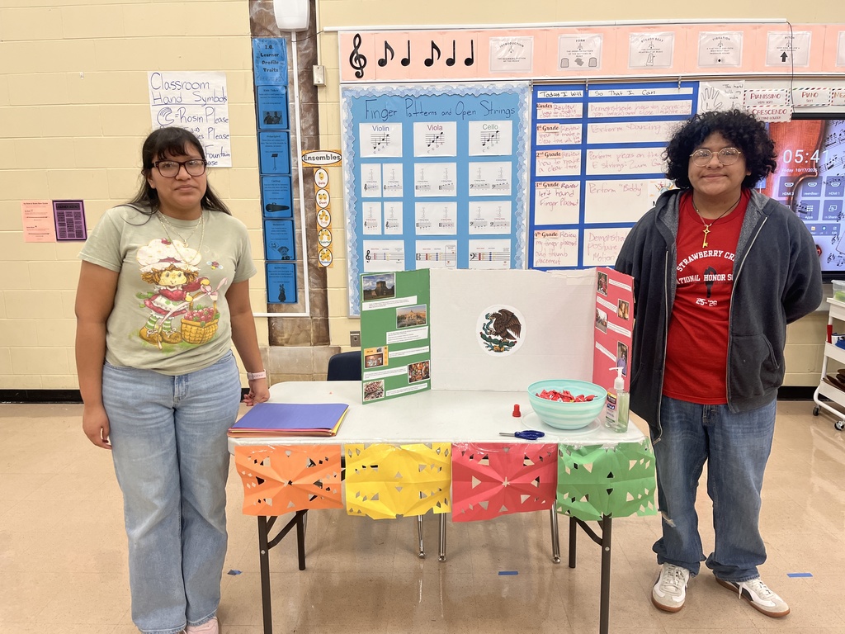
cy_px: 317
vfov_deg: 53.1
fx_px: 635
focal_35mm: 26
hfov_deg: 67.3
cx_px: 422
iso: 100
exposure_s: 1/120
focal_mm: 5.1
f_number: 1.6
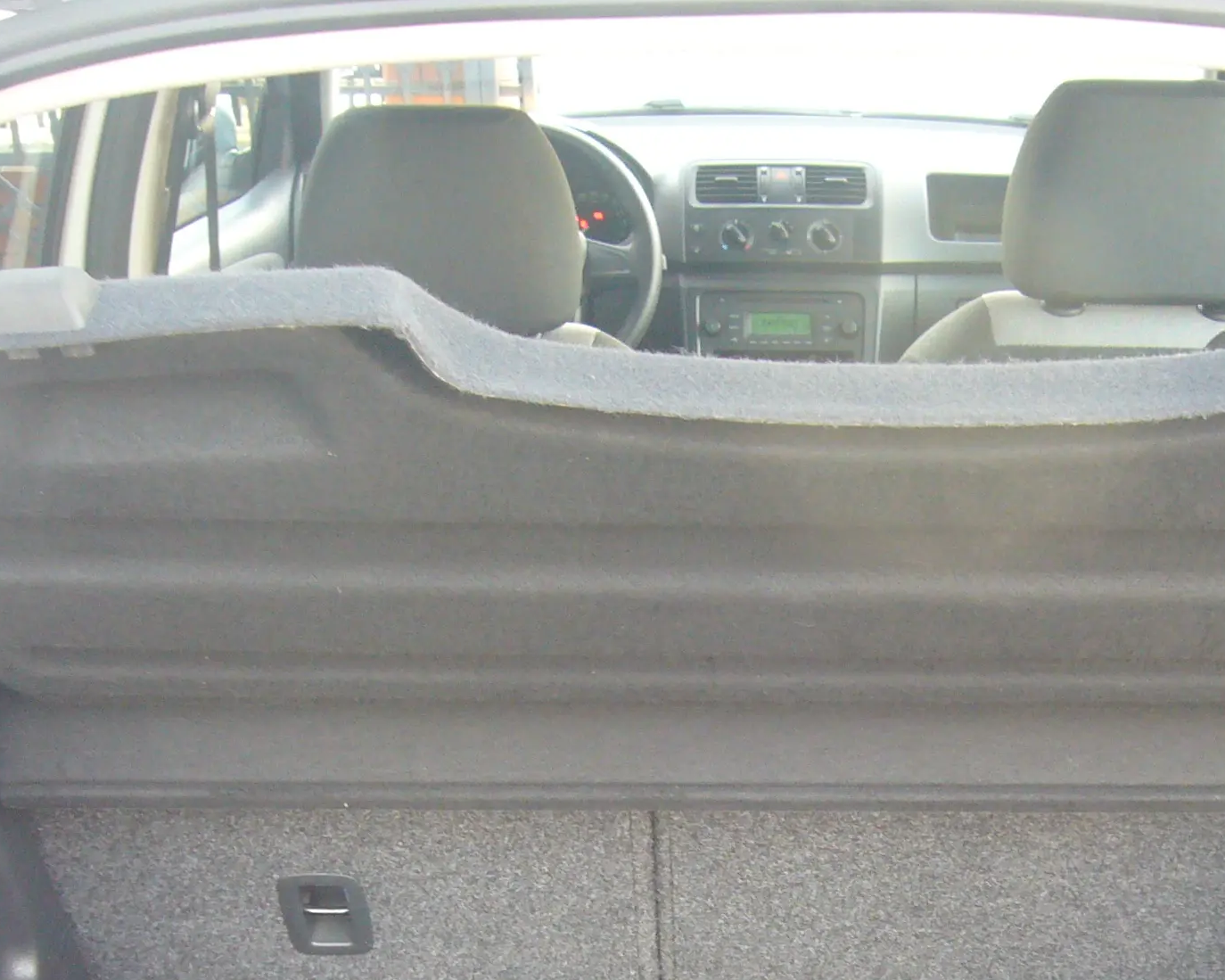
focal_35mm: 56
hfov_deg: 33.2
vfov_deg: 26.0
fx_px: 2030
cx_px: 846
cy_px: 927
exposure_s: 1/15
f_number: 2.8
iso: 160
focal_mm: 4.6
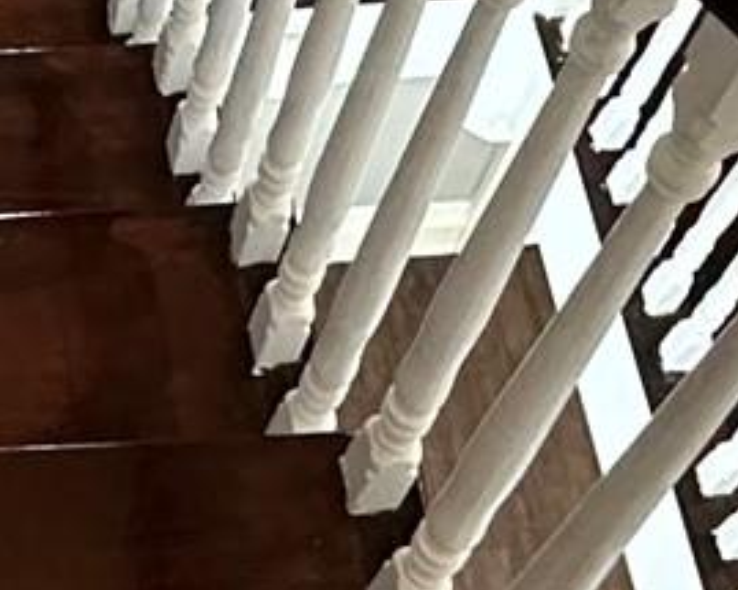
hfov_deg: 17.5
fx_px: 2271
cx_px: -178
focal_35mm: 104
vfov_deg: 13.9
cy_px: -277
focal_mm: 2.22
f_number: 2.2
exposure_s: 1/60
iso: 800
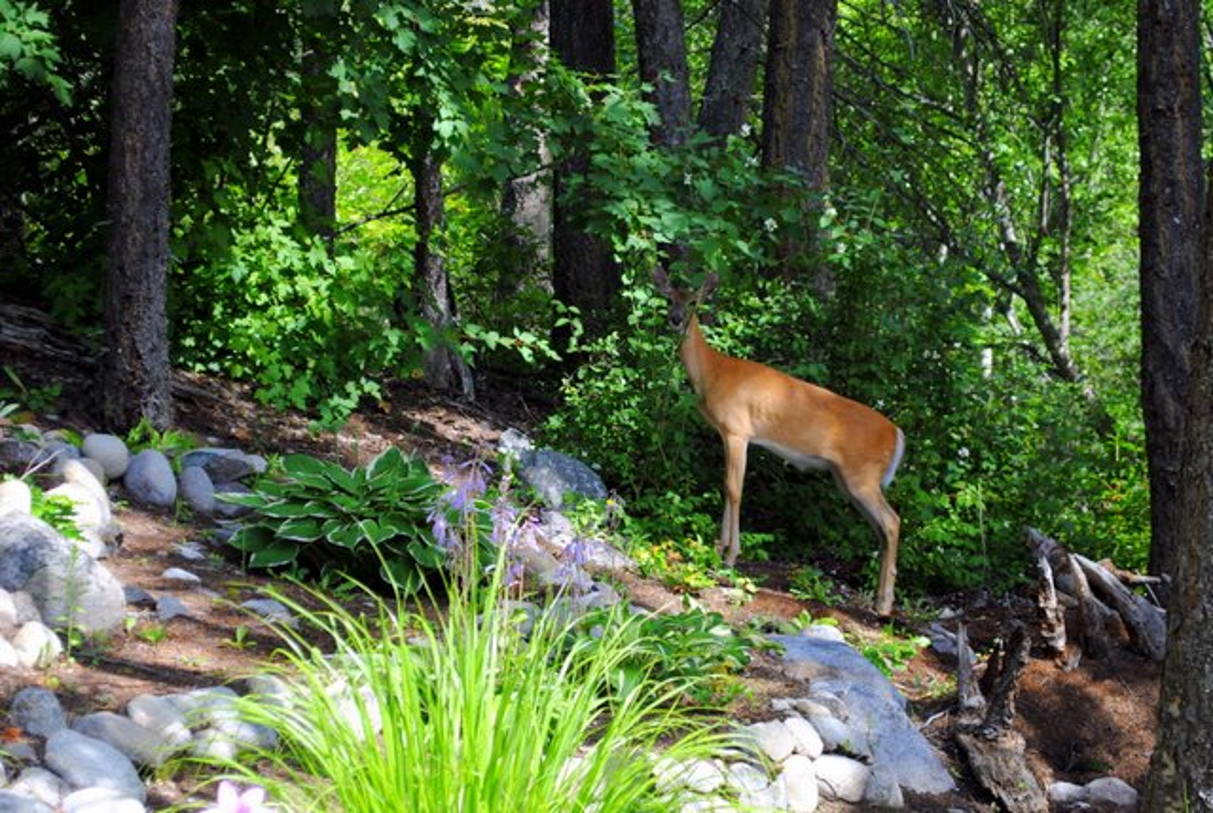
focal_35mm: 82
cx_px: 606
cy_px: 406
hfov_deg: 24.6
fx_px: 2784
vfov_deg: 16.6
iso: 140
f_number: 5.6
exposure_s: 1/125
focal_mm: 55
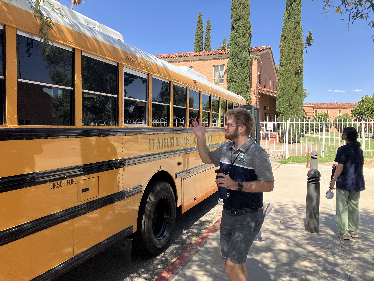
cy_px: 140
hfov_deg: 63.4
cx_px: 187
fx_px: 303
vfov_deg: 49.7
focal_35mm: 28
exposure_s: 1/823
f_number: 1.8
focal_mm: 3.99
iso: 32
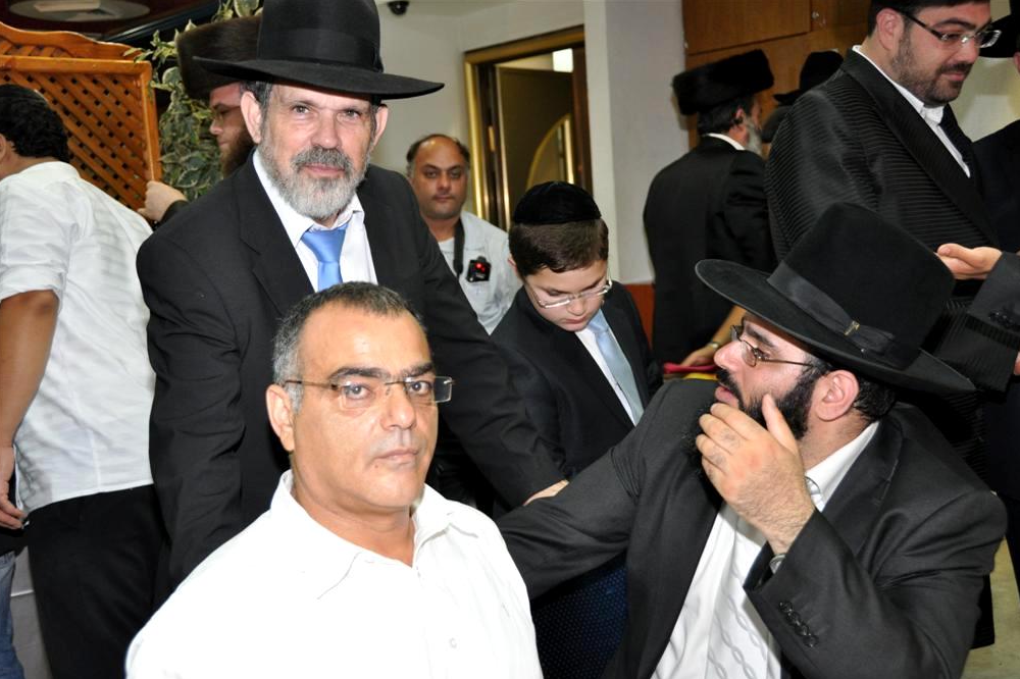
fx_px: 1261
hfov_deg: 44.0
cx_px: 517
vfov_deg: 30.2
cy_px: 346
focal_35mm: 45
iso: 800
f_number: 4
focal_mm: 29
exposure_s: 1/60
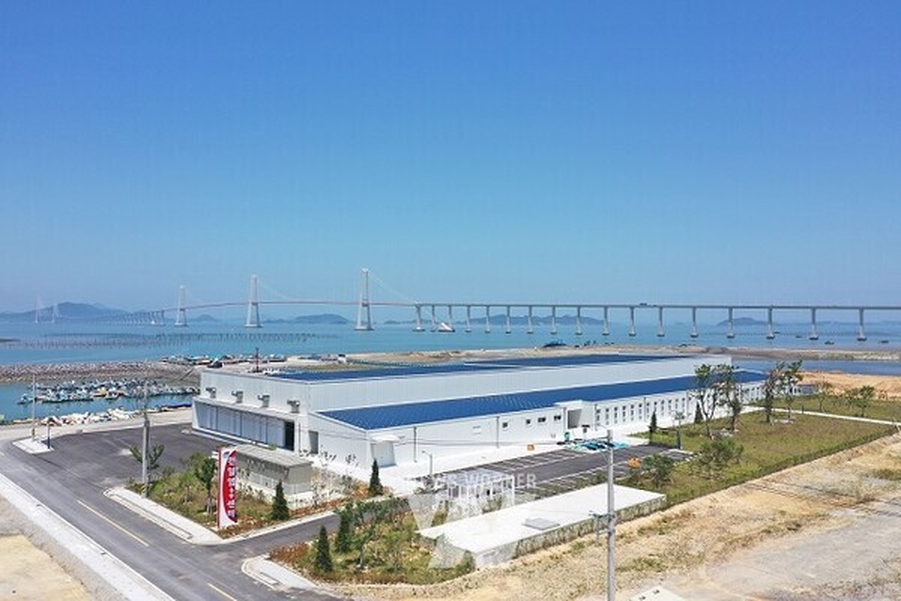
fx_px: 701
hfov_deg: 65.5
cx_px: 450
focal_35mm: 28
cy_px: 300
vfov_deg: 46.4
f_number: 5.6
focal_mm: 10.26
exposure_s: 1/500
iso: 100
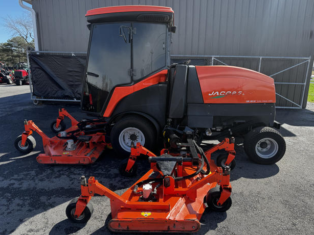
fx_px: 227
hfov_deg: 69.4
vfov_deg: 54.9
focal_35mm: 25
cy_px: 120
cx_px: 154
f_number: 1.78
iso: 80
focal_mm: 6.76
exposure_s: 1/1010
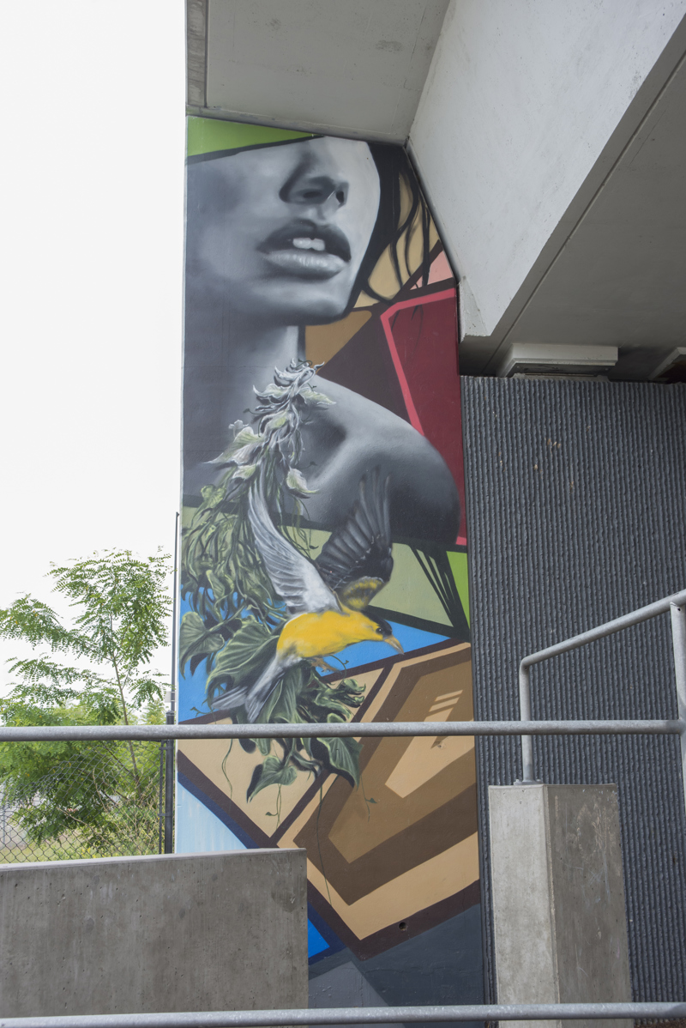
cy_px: 514
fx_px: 1256
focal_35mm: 44
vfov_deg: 44.5
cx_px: 343
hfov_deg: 30.5
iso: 400
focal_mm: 44
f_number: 8
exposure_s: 1/160
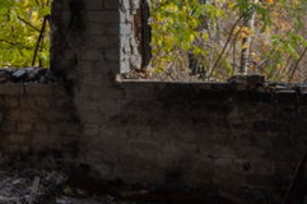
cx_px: -312
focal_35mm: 149
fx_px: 1269
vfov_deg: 9.1
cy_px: -36
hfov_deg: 12.2
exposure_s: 1/320
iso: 500
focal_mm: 35
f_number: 6.3
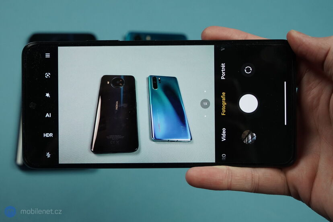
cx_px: 166
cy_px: 111
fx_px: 425
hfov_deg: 42.7
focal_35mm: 46
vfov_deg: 29.2
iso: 1600
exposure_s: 1/200
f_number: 8
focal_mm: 46
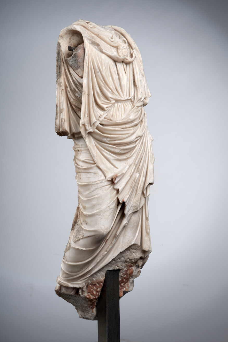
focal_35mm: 66
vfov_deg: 30.5
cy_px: 172
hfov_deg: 20.6
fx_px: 627
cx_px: 101
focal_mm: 80
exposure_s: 1/125
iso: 200
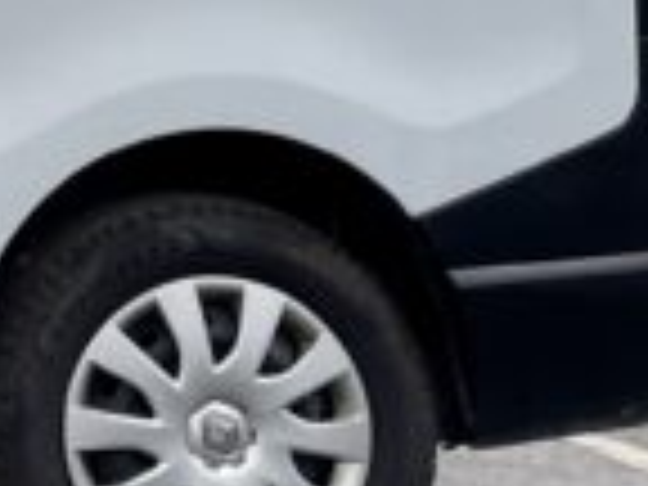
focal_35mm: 144
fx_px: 2696
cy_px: -130
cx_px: -891
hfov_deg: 11.4
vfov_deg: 10.1
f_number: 1.6
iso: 32
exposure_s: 1/258
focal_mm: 4.2
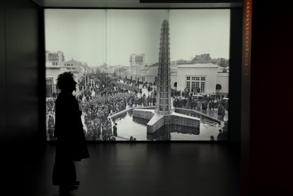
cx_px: 146
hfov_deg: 48.4
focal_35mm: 40
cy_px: 98
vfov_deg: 33.5
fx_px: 326
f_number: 9
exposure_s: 1/60
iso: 800
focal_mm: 40
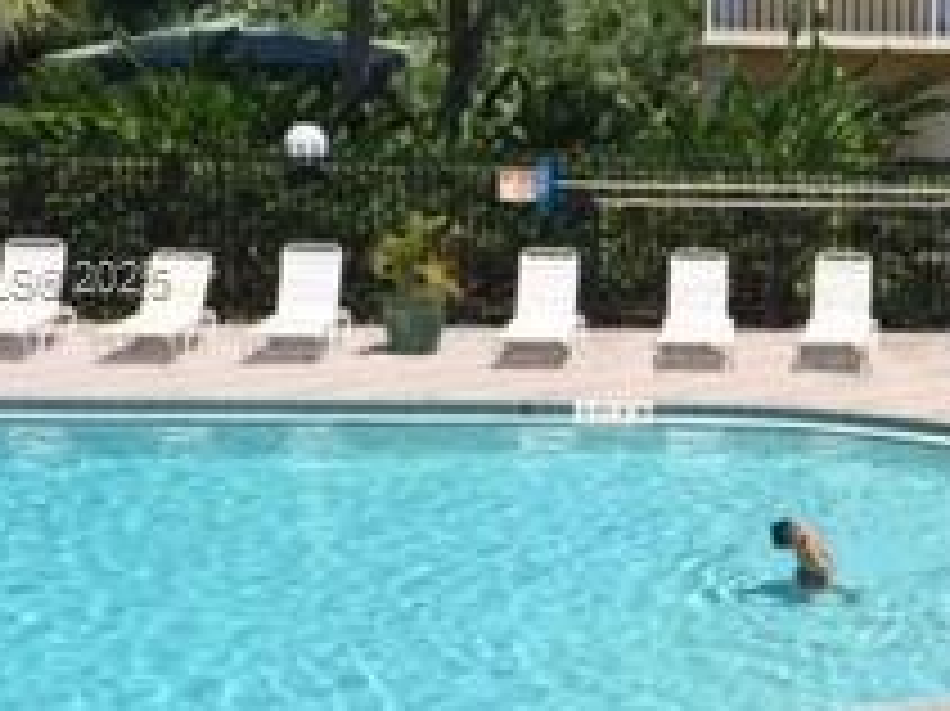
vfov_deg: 16.8
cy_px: 284
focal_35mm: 88
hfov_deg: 21.4
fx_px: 2414
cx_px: 982
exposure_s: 1/2825
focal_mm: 4.15
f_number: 2.2
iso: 32
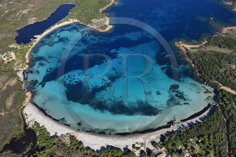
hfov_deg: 65.5
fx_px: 184
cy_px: 78
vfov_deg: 46.4
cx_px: 118
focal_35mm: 28
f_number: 7.1
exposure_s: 1/800
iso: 320
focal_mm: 28
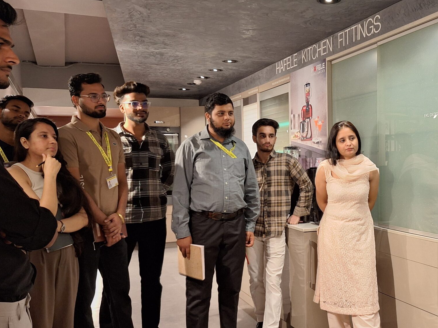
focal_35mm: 39
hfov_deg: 46.5
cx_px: 318
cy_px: 180
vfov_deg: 36.8
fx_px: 493
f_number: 1.8
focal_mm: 5.54
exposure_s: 1/50
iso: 160
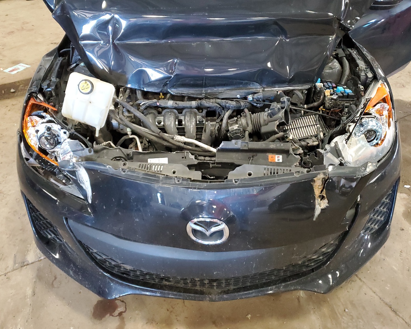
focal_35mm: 32
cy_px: 144
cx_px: 208
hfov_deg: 55.7
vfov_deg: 45.7
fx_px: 389
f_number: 1.5
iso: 334
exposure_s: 1/30
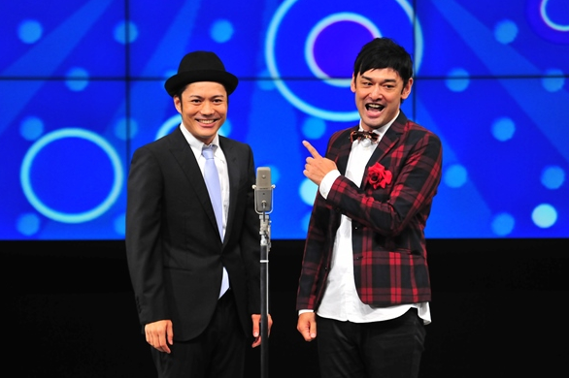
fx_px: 6903
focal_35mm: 437
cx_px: 277
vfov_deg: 3.1
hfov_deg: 4.7
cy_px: 201
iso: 1600
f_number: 5.6
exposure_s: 1/125
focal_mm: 400
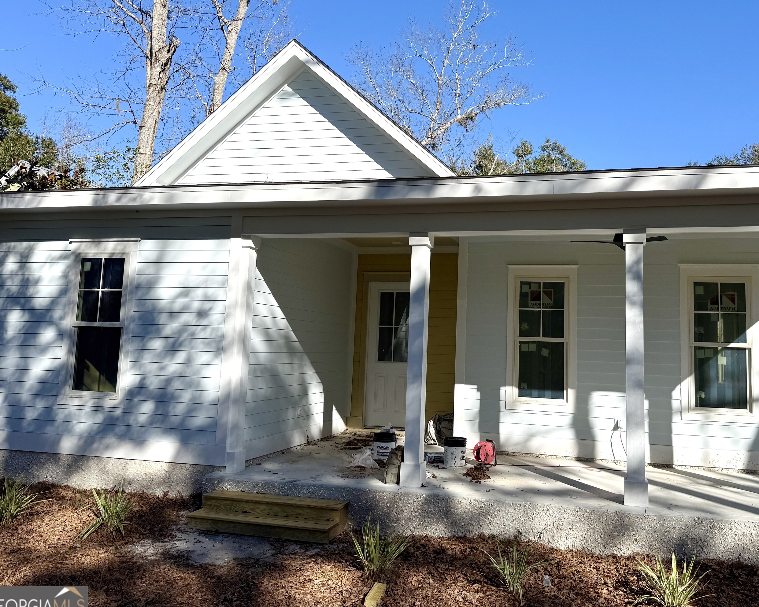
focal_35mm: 29
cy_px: 269
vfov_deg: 49.9
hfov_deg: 60.0
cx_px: 452
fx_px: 651
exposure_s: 1/4673
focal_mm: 6.76
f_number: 1.78
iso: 80
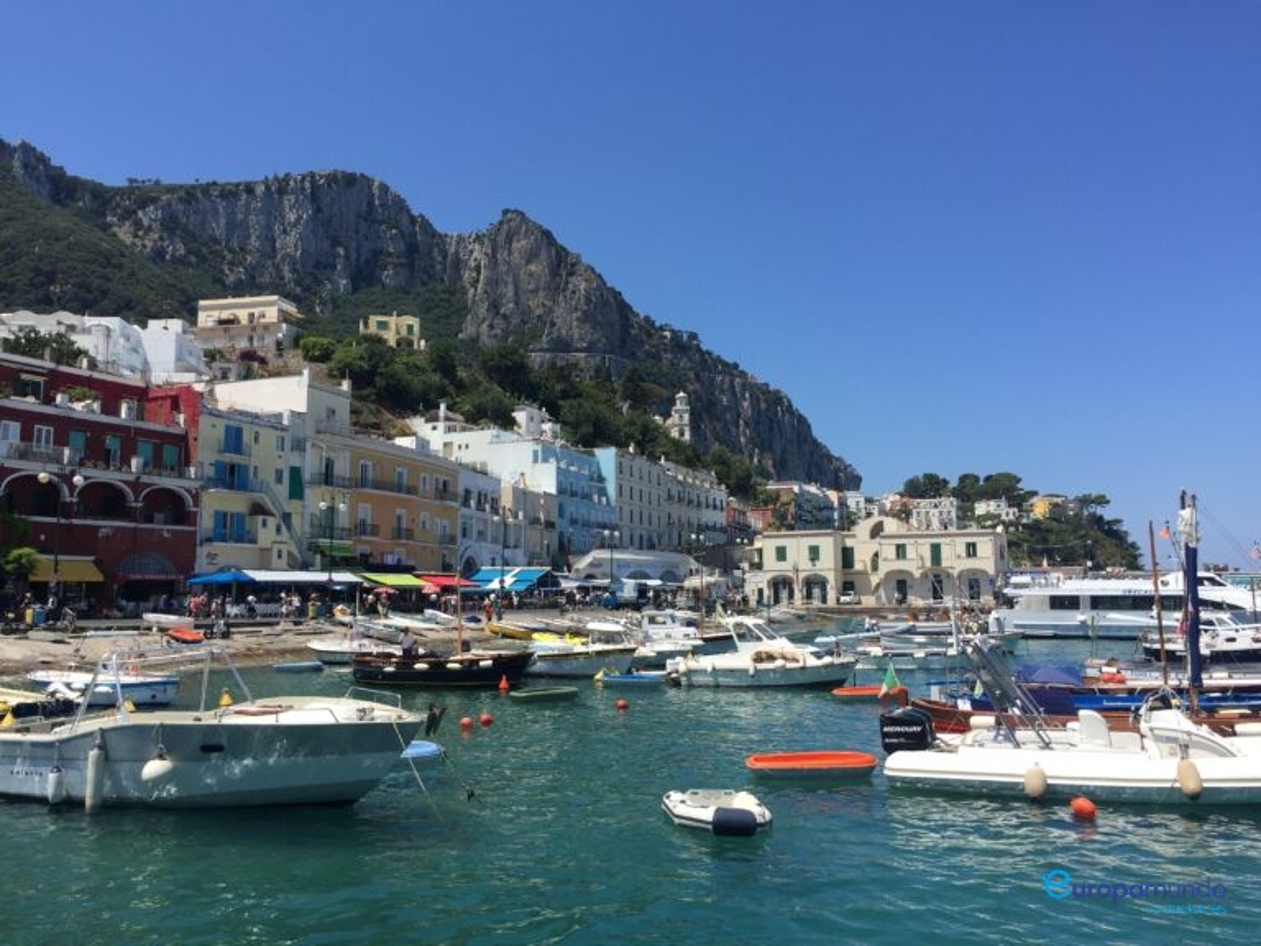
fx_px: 1056
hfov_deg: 61.7
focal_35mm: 29
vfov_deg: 48.2
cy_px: 473
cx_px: 630
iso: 32
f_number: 2.2
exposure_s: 1/2083
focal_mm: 4.15
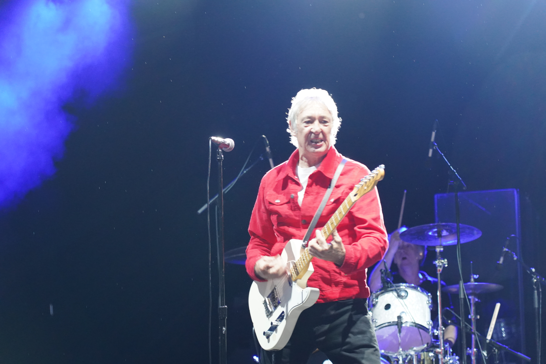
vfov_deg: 13.0
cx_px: 273
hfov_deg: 19.5
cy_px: 182
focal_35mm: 105
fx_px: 1592
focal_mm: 105
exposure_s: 1/160
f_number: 4
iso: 6400
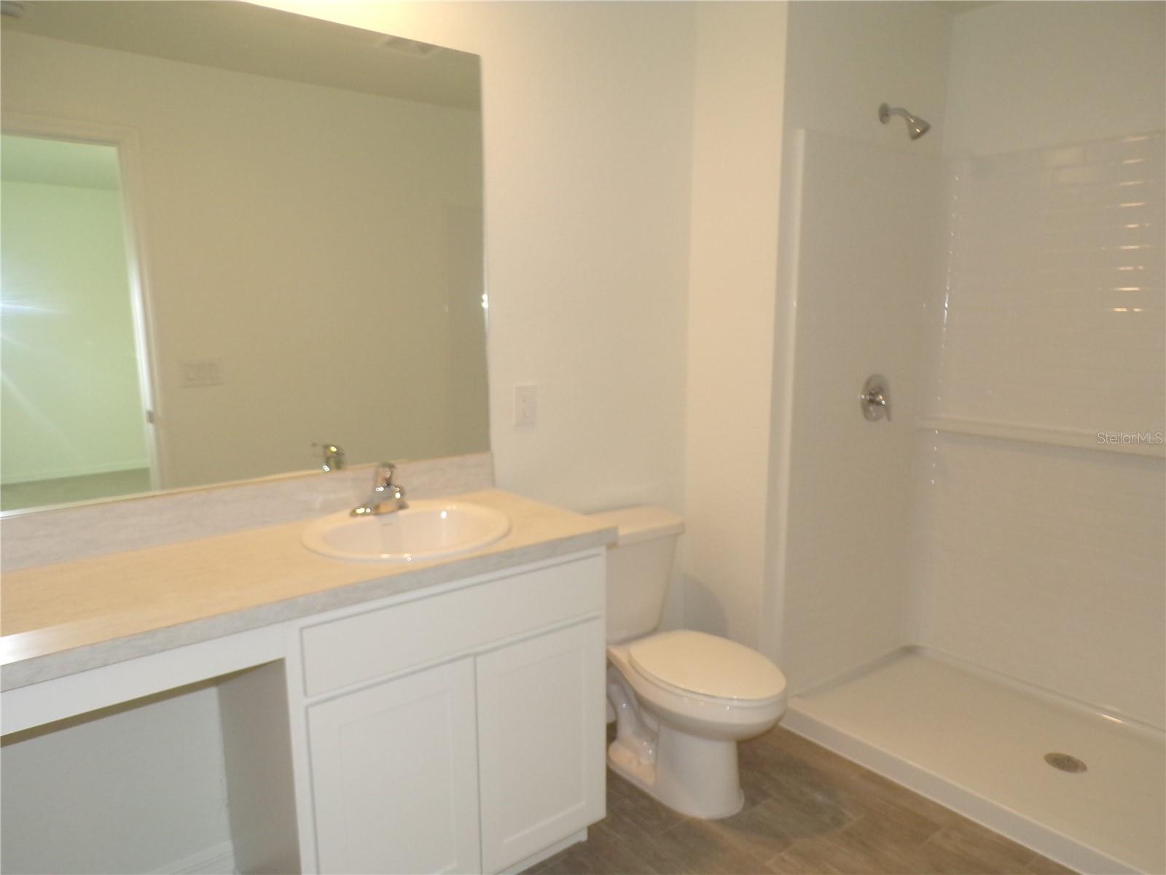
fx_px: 808
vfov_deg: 56.8
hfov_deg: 71.6
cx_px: 583
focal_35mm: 24
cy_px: 438
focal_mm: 4.3
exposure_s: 1/34
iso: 200
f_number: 3
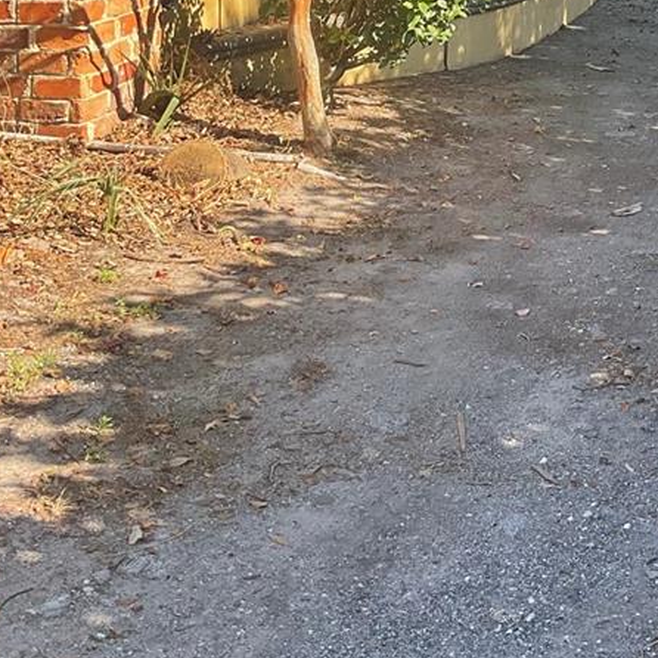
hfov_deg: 24.0
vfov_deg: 23.5
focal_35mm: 69
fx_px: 1484
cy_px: -58
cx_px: 648
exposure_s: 1/372
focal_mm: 3
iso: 16
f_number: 1.8
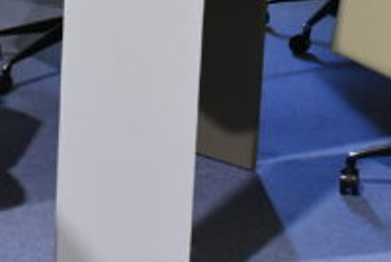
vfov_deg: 9.7
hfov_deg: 14.8
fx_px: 1501
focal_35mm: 138
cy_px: -122
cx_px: 131
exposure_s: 1/60
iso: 1400
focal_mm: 18
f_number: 4
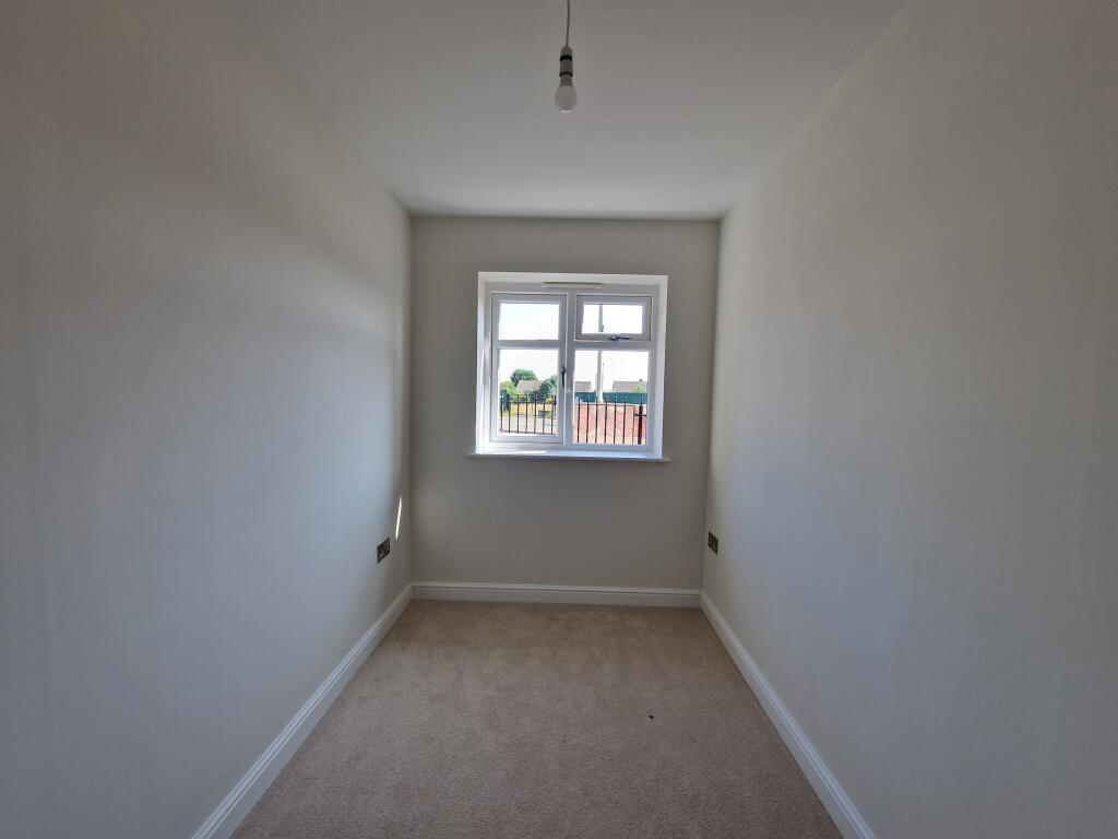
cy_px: 420
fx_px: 420
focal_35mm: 13
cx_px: 559
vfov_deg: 89.9
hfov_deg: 106.2
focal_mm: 2.2
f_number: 2.2
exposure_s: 1/108
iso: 50
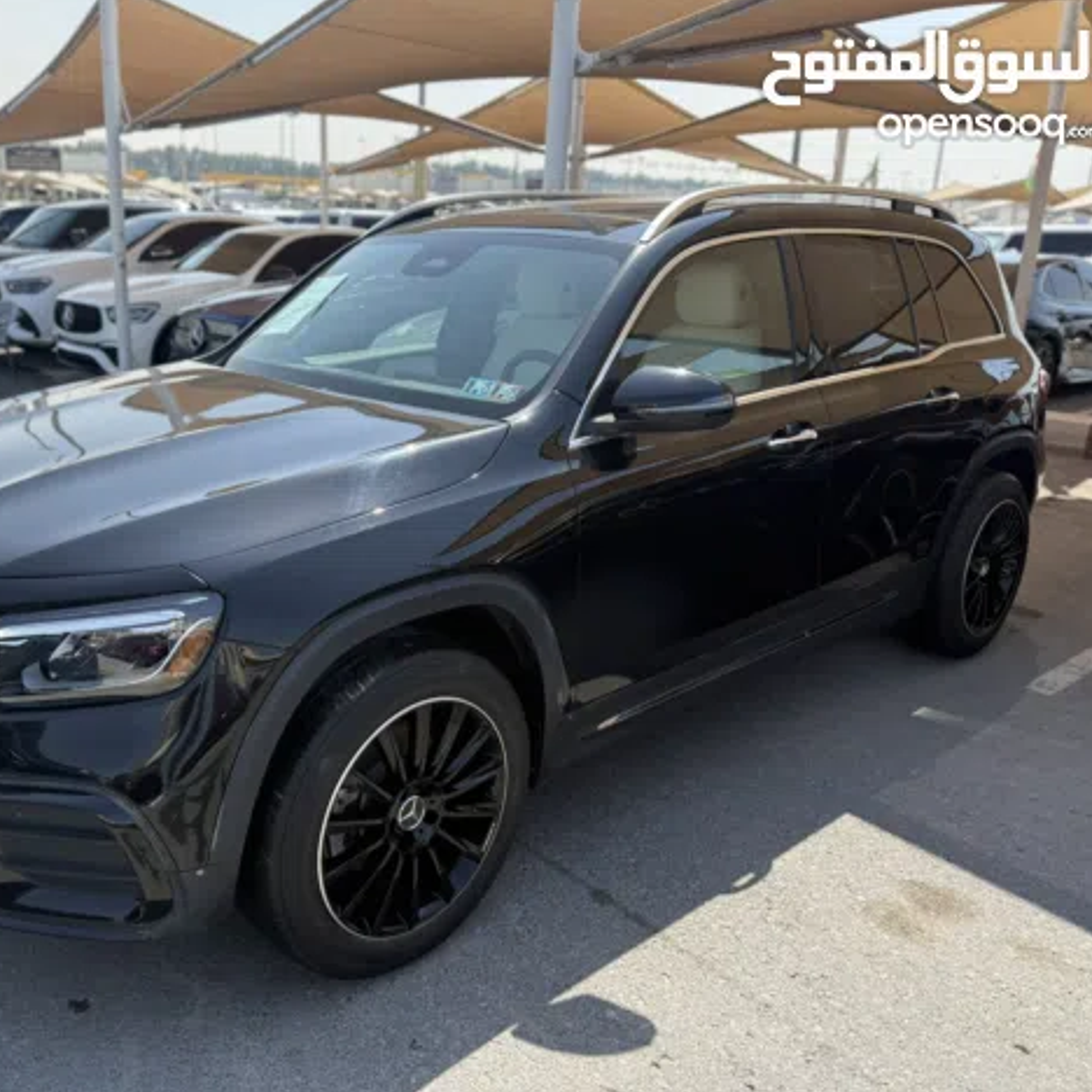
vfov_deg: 55.6
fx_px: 1035
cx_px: 413
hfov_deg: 55.0
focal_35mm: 29
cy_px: 534
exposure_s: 1/3279
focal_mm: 6.76
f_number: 1.78
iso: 100
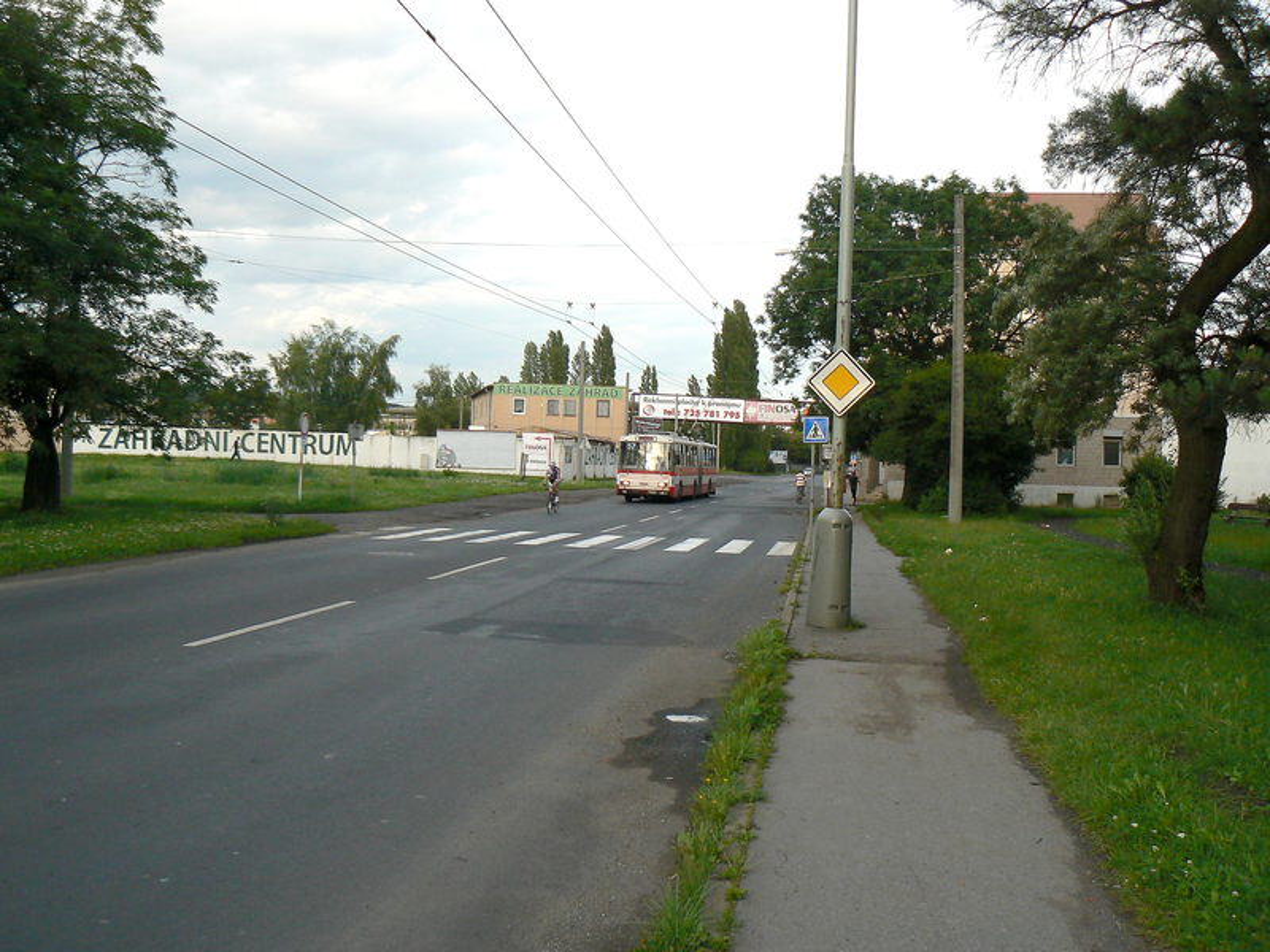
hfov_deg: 51.4
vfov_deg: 39.7
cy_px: 476
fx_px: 1321
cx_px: 635
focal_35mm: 36
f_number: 3.6
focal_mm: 6
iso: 100
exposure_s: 1/640
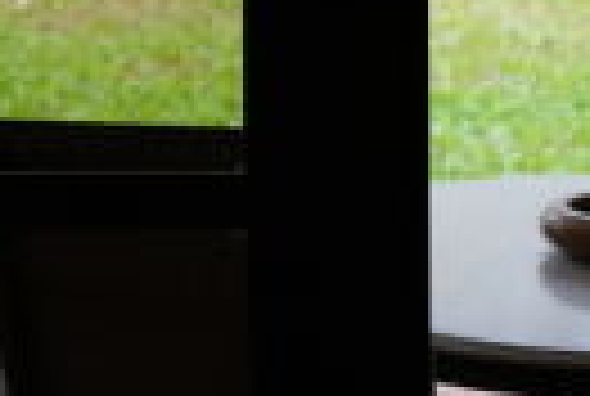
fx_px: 3022
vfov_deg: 7.2
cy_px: -396
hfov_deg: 11.1
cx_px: 324
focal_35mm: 184
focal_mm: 35
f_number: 6.3
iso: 640
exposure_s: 1/160
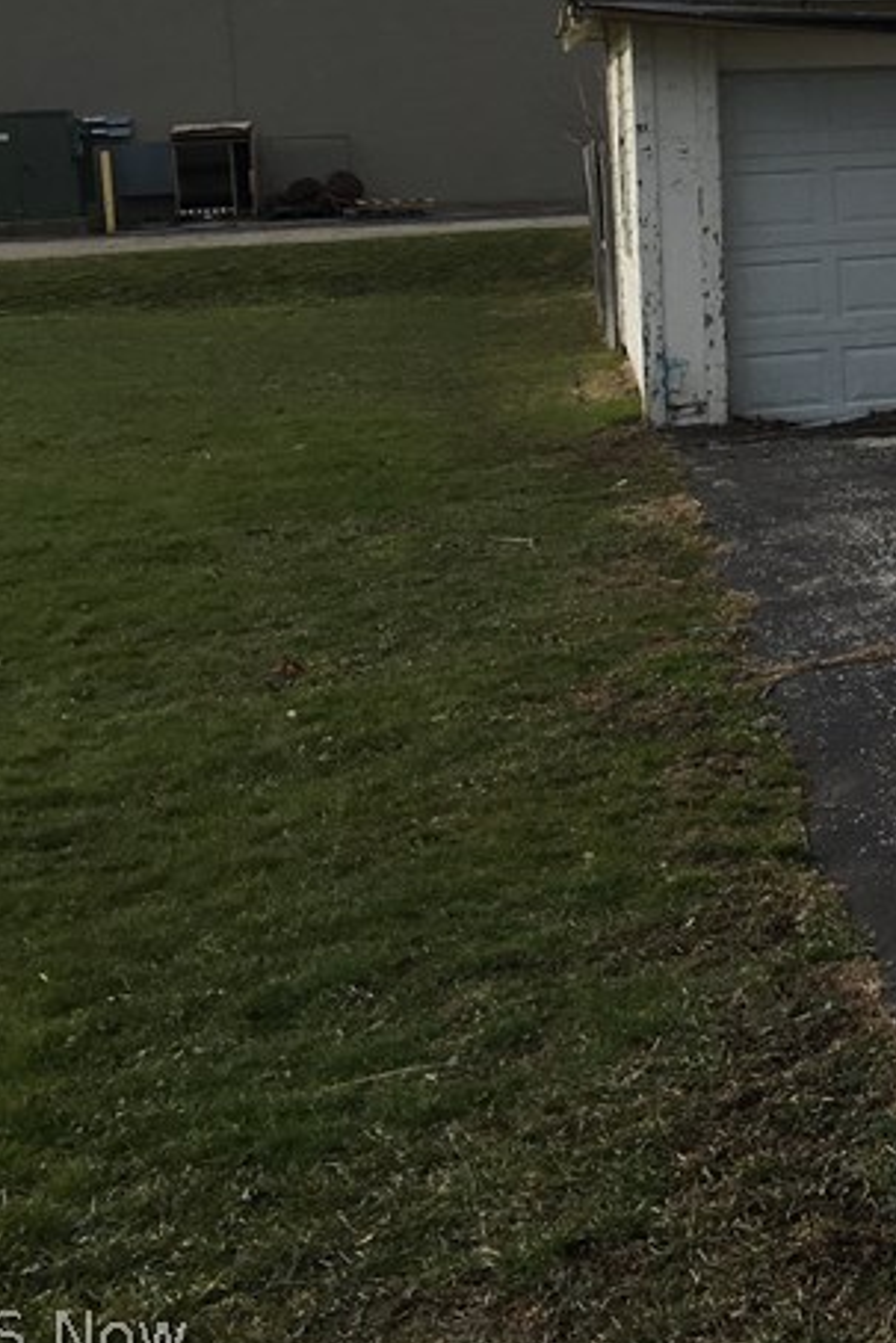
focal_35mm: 68
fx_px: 2537
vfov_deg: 28.9
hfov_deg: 17.7
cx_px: 1396
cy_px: 248
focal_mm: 4.15
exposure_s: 1/1508
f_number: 2.2
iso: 25
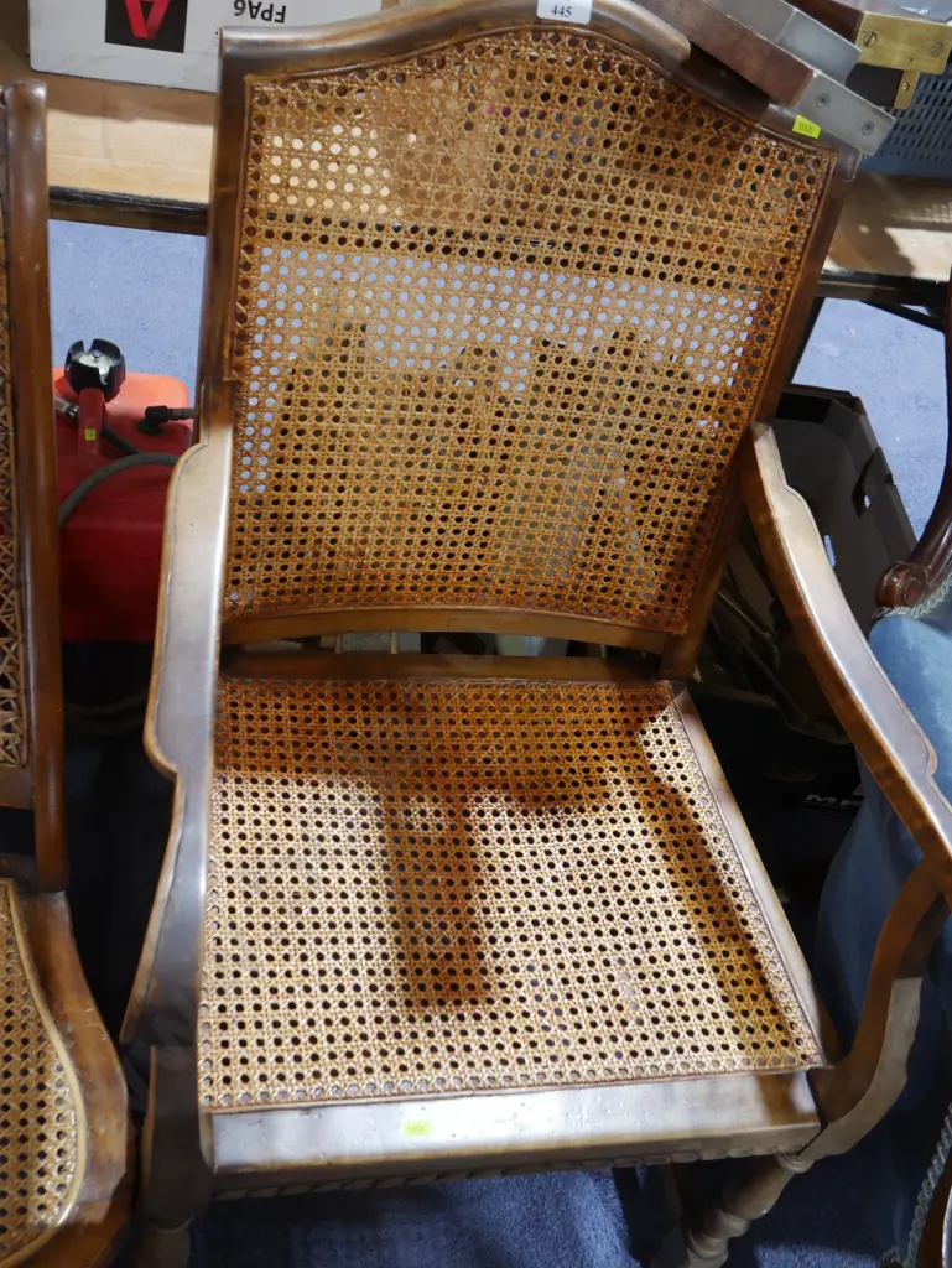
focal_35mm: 38
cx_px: 476
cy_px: 634
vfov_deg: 49.0
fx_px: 1392
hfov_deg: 37.8
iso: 800
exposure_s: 1/60
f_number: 4.1
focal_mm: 19
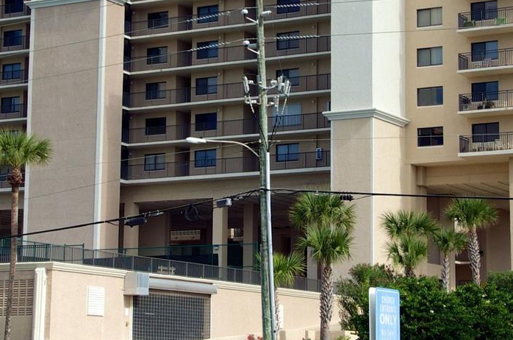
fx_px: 1564
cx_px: 256
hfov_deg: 18.6
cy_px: 98
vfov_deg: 12.4
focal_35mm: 110
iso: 100
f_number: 8
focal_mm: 32
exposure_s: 1/250
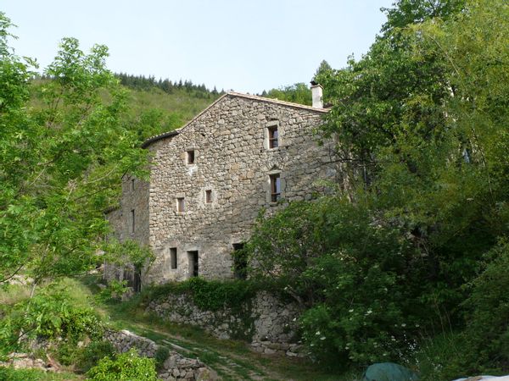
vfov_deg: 40.7
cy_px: 190
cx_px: 254
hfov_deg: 52.6
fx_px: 515
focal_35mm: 35
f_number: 5
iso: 100
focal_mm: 7.4
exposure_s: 1/200
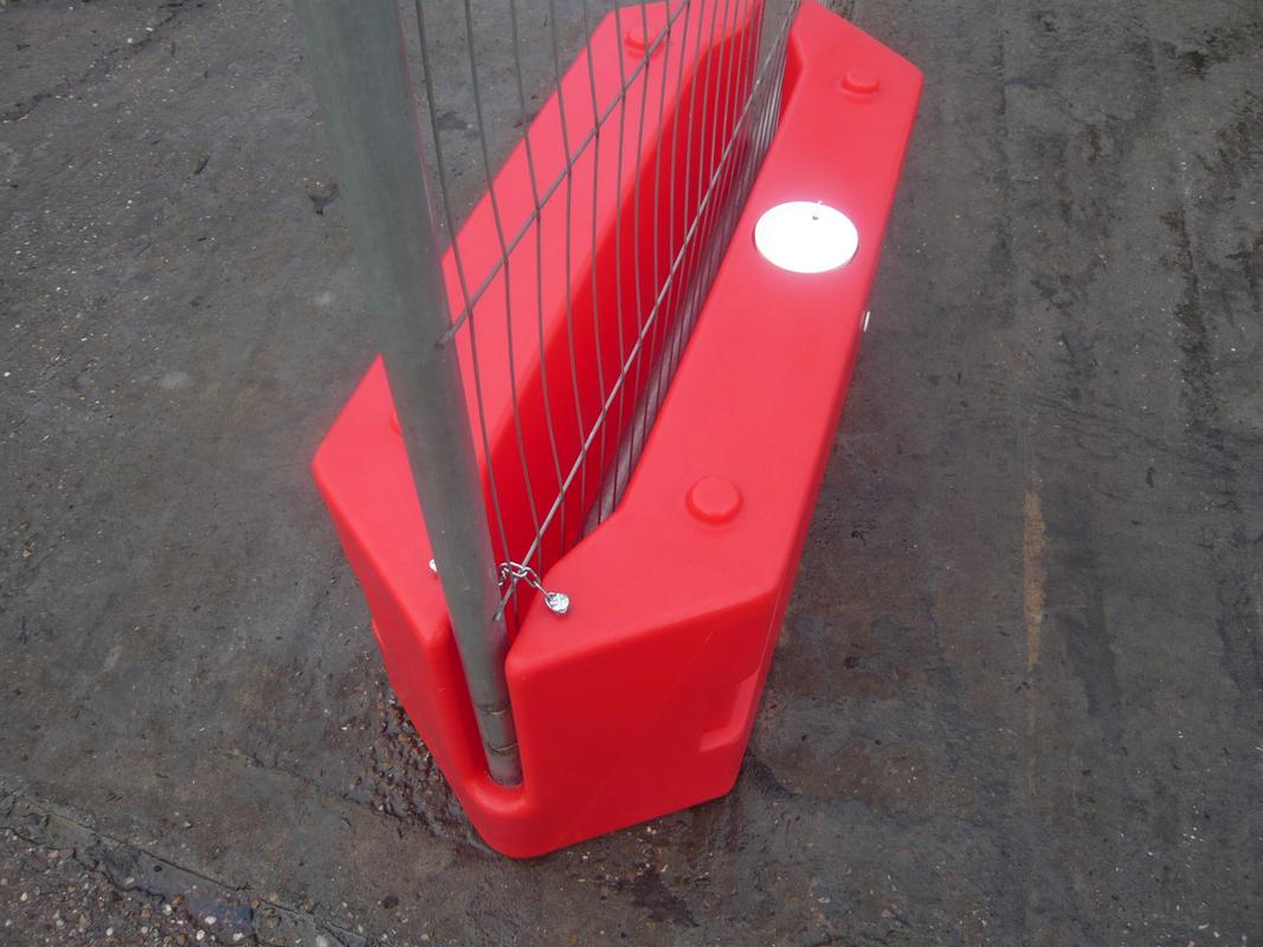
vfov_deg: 49.7
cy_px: 474
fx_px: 1021
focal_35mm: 28
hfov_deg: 63.4
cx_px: 632
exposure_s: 1/250
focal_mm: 4.6
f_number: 2.8
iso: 100
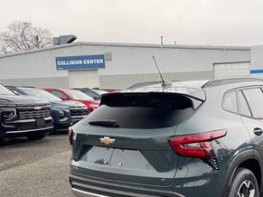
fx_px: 342
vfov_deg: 31.1
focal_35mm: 45
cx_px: 195
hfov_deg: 41.0
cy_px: 164
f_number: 1.6
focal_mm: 4.2
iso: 32
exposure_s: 1/344
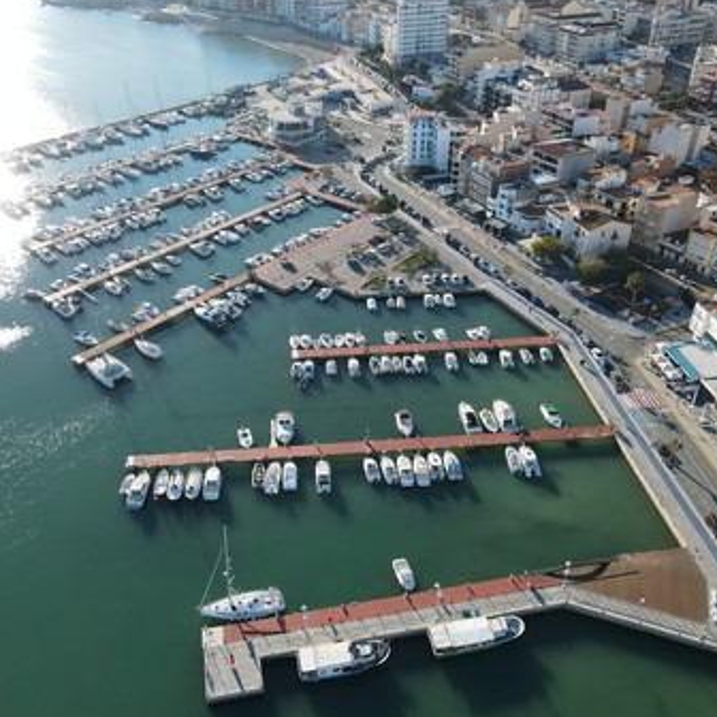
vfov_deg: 55.6
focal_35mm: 29
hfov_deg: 55.6
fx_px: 680
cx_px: 350
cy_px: 357
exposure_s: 1/400
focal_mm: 4.5
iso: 100
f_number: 2.8
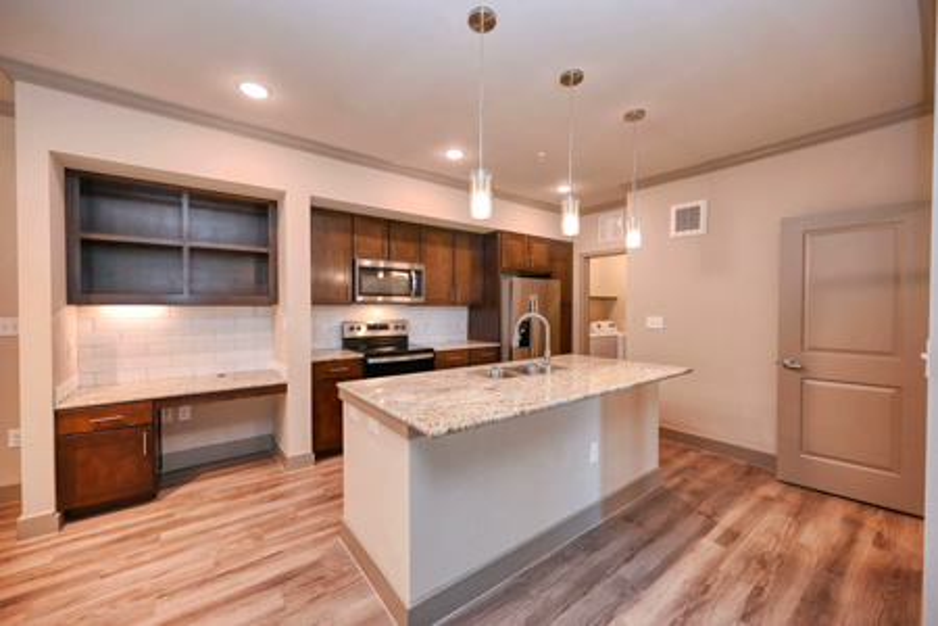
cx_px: 469
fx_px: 365
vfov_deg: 81.2
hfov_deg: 104.3
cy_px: 313
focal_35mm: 14
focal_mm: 14
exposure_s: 1/60
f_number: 4
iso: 720
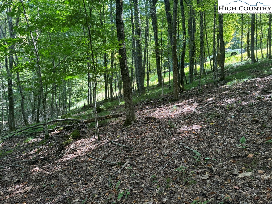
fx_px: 189
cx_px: 136
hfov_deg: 71.6
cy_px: 102
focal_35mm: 24
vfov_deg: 56.8
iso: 125
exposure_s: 1/121
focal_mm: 6.76
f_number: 1.78
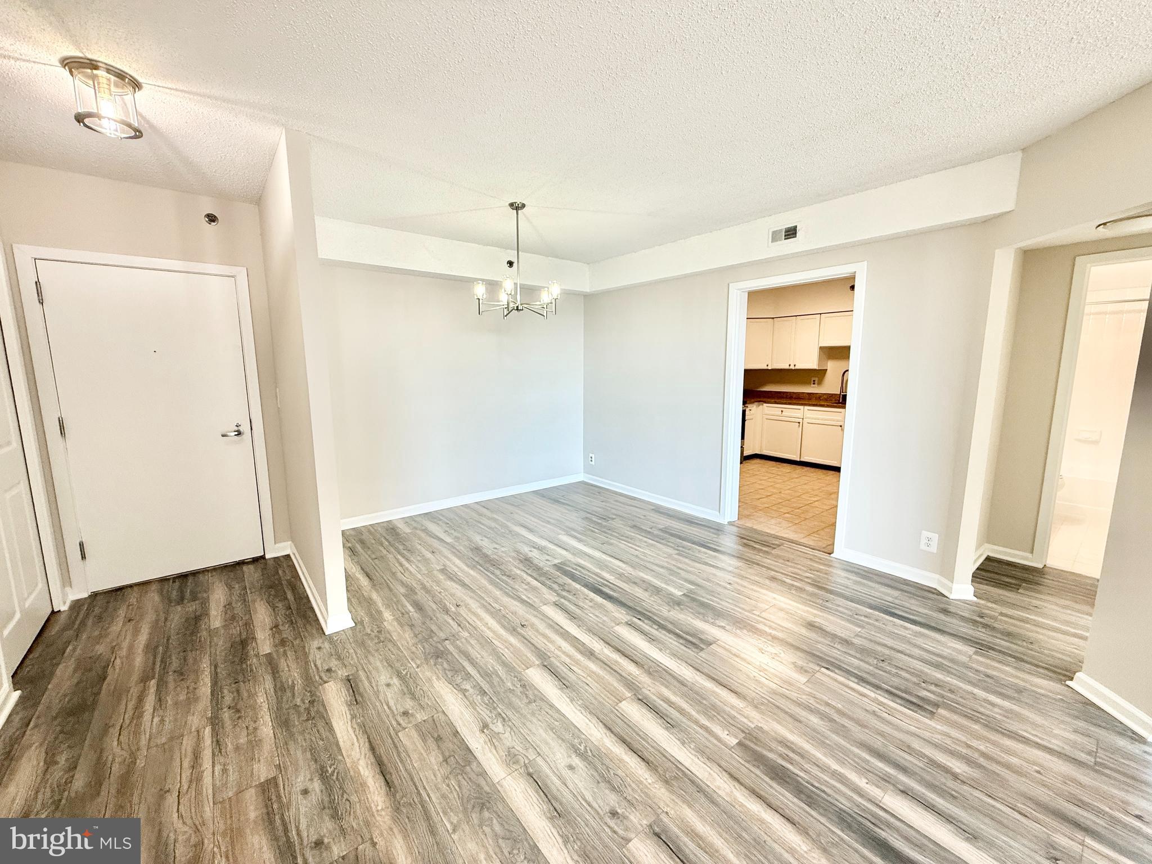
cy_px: 432
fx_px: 466
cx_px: 576
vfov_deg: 85.7
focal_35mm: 14
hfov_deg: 102.1
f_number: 2.2
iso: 160
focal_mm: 2.22
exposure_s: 1/120
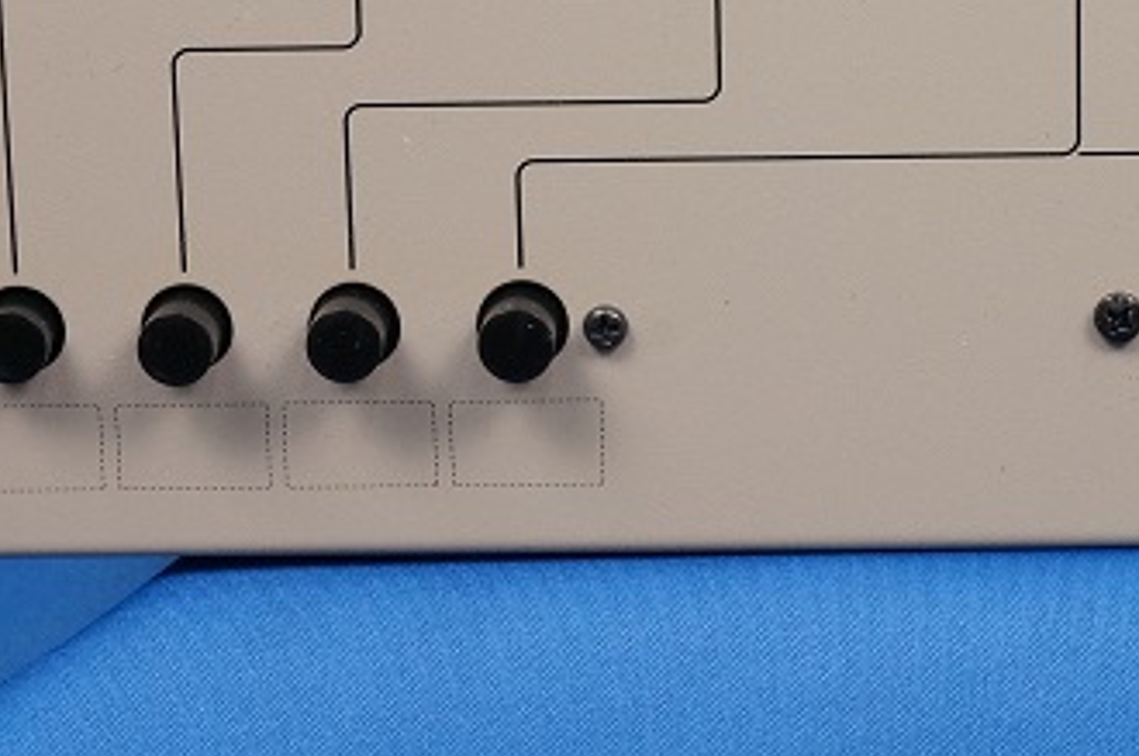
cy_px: 154
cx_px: 780
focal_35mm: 141
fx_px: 4455
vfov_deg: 9.7
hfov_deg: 14.5
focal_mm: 50
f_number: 9
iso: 1600
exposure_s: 1/80
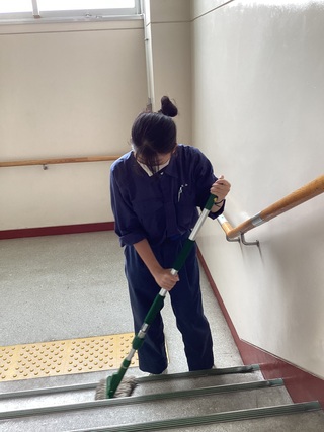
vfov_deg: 58.4
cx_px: 162
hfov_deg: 45.4
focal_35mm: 31
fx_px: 387
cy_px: 216
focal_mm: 3.3
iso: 50
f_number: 2.4
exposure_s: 1/60
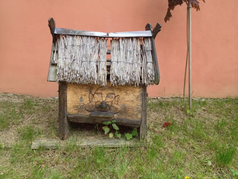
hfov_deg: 52.6
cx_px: 119
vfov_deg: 40.7
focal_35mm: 35
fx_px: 241
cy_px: 90
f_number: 2.4
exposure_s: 1/211
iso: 50
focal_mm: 4.28
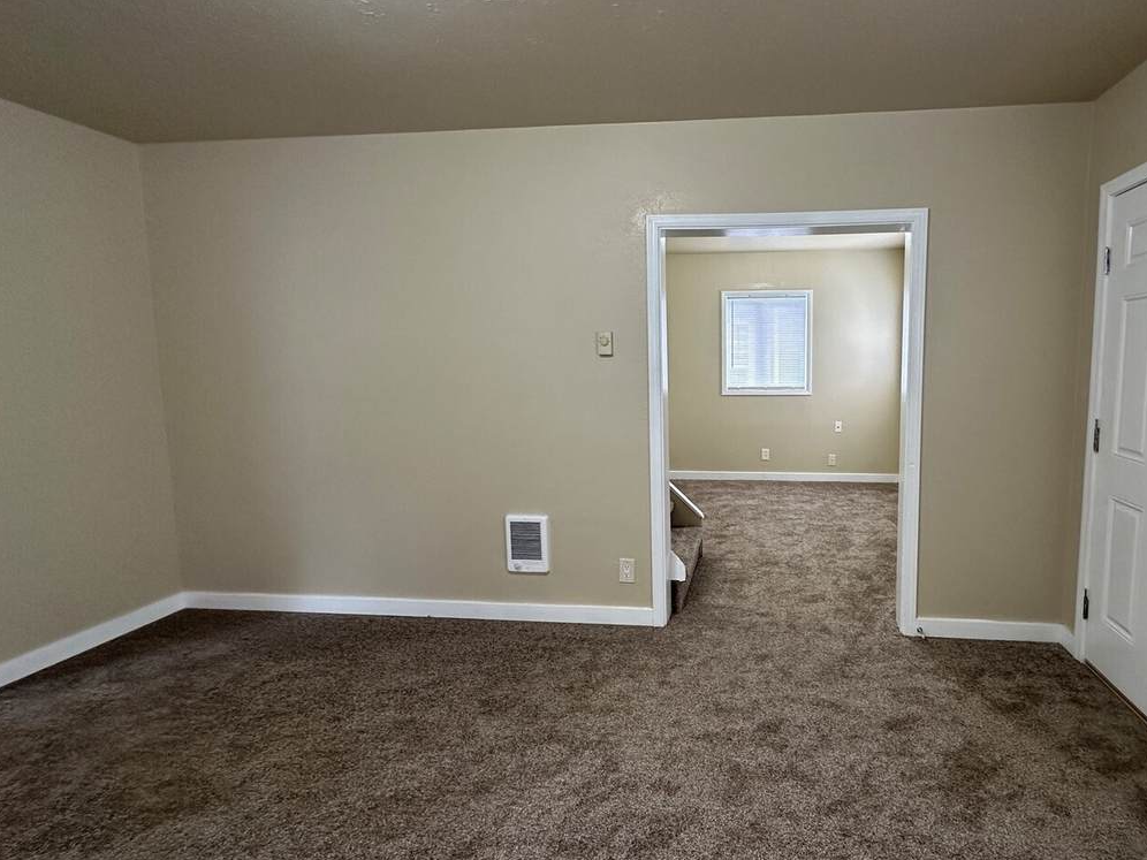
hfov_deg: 86.2
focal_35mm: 18
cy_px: 420
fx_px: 596
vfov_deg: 71.6
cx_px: 712
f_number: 2.2
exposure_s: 1/60
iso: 200
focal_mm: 2.22
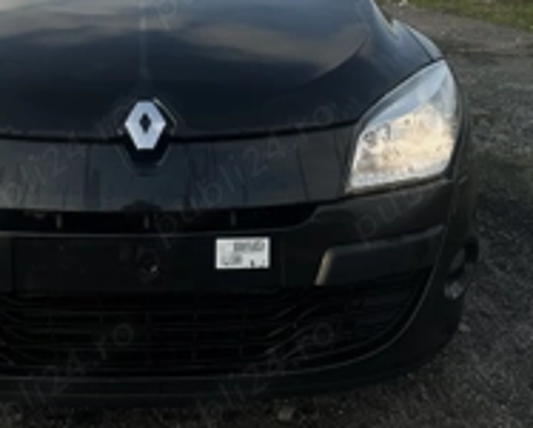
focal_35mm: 50
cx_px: 143
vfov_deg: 28.4
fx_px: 790
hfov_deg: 36.5
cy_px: 0
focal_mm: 6.86
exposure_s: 1/810
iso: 80
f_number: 1.78
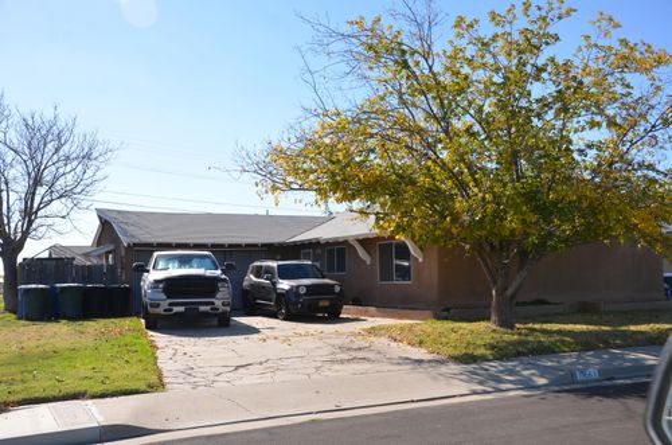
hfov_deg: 51.4
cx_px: 336
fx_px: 698
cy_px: 222
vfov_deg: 35.3
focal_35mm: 38
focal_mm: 25
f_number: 8
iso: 100
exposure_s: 1/250
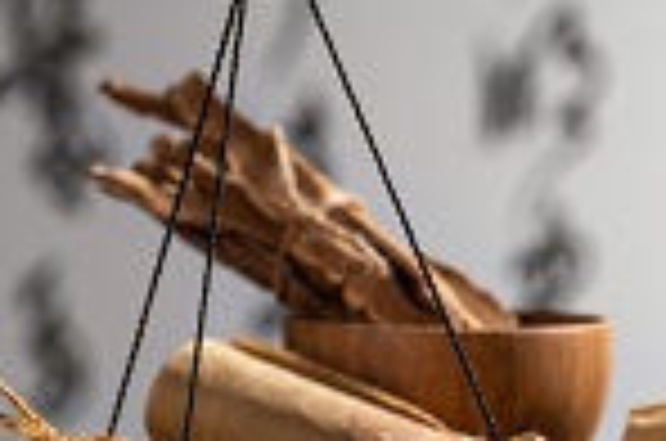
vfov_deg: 4.8
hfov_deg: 7.3
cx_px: 306
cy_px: 194
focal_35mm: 284
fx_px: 5243
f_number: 5
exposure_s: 1/160
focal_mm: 105
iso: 100
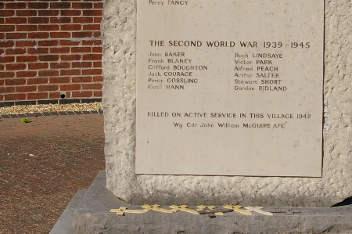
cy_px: 45
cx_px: 208
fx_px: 801
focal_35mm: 82
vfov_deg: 16.5
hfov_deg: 24.8
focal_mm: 24
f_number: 8
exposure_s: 1/350
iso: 200
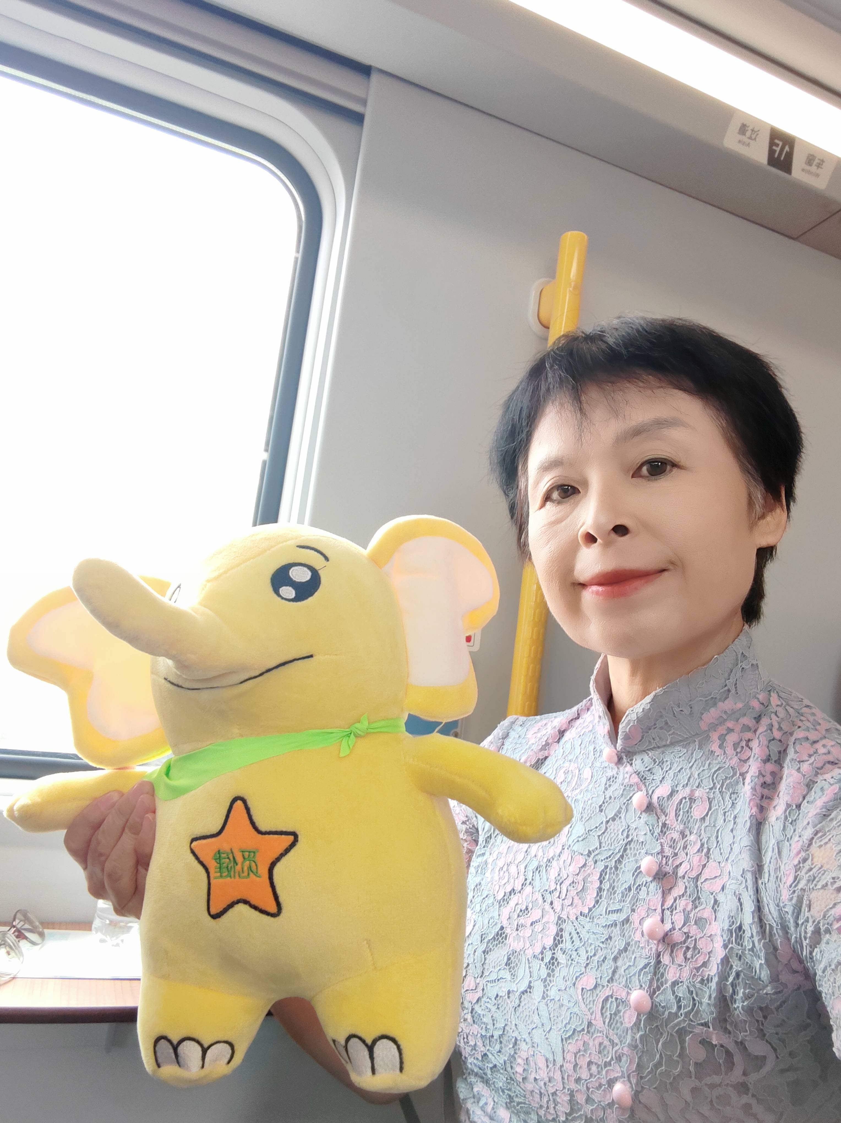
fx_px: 746
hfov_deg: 58.8
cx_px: 420
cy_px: 562
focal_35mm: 23
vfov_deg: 74.0
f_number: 2.4
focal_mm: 2.66
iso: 500
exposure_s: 1/50
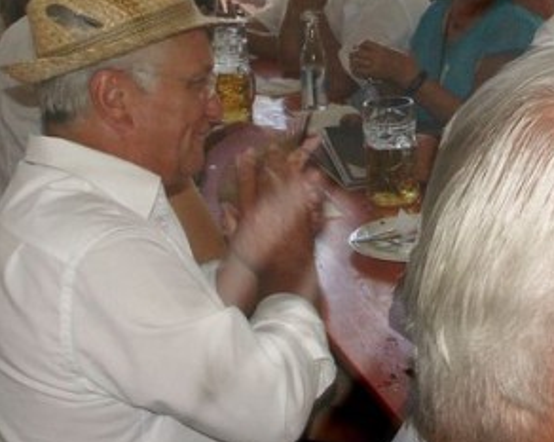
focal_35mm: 75
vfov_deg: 20.0
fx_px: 1228
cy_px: 51
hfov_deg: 25.3
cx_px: 360
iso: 64
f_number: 8
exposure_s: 1/50
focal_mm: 7.2
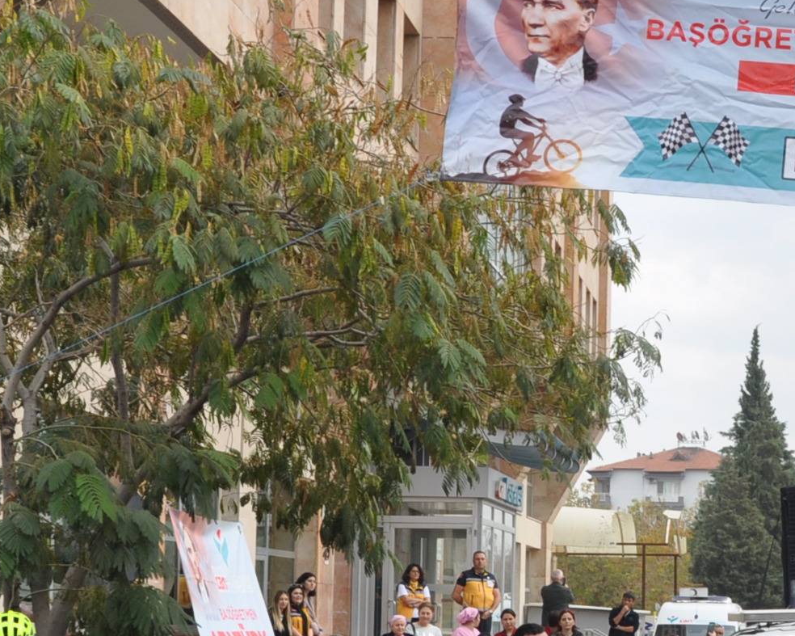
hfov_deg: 19.4
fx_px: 2271
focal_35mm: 97
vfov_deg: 15.8
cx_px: 757
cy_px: 504
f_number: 10
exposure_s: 1/100
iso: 200
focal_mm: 21
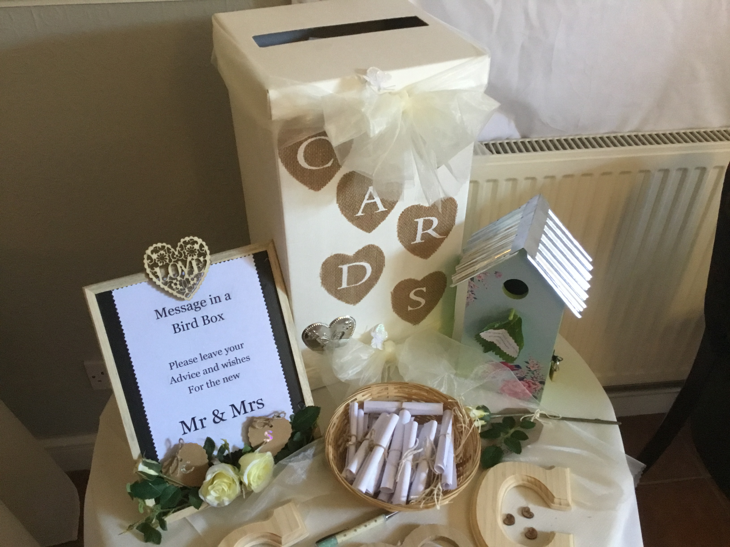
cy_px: 274
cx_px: 365
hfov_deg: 58.4
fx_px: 654
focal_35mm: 31
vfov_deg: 45.4
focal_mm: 3.3
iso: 200
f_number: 2.4
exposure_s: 1/20
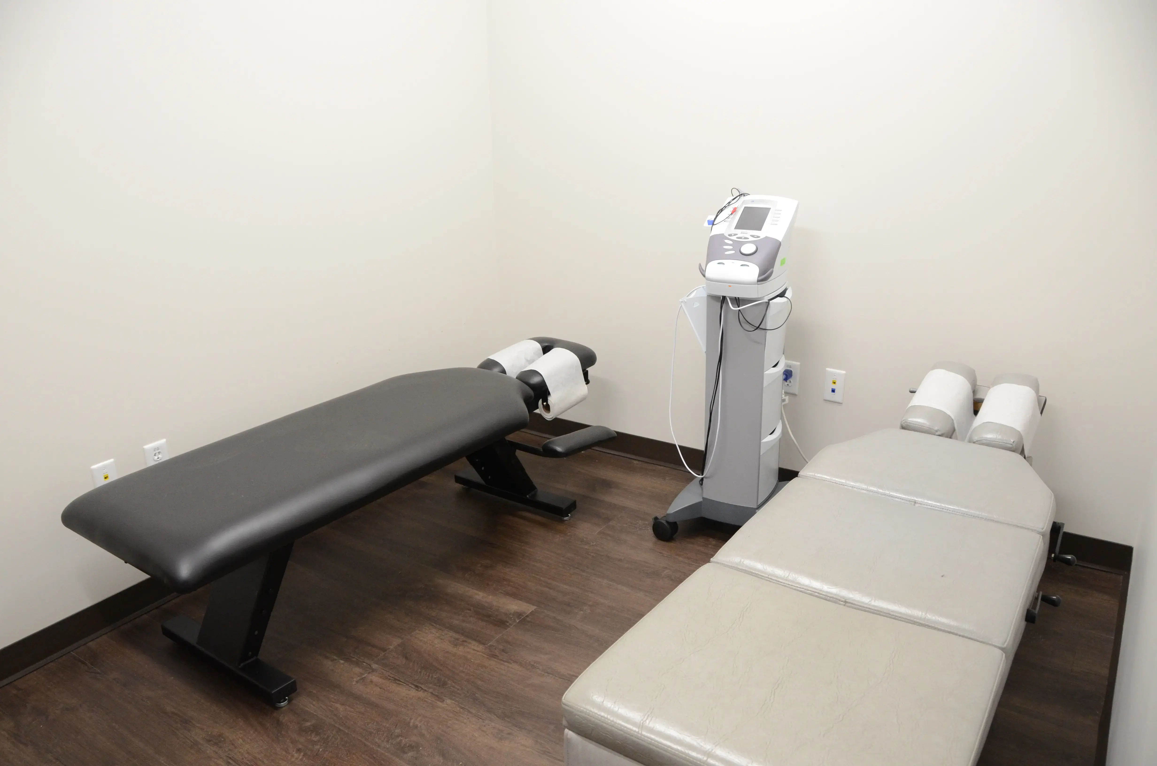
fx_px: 866
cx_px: 578
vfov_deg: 47.7
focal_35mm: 27
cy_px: 383
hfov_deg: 67.5
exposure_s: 1/80
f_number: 4.5
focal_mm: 18
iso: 1250
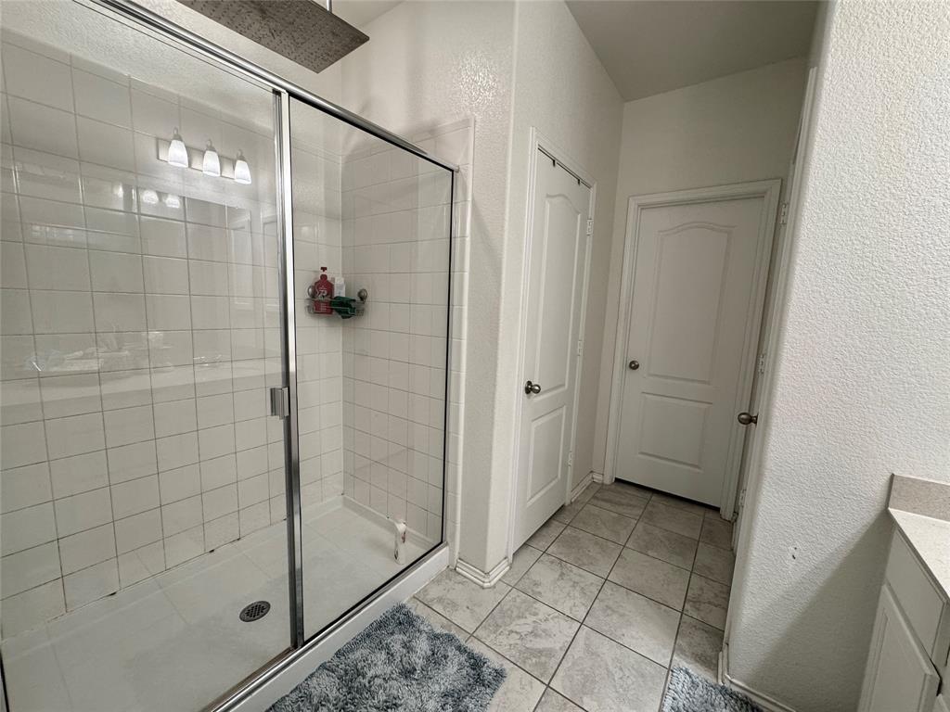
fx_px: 384
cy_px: 356
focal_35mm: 14
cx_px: 475
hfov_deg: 102.1
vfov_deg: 85.7
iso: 200
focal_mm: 2.22
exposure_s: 1/120
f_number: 2.2
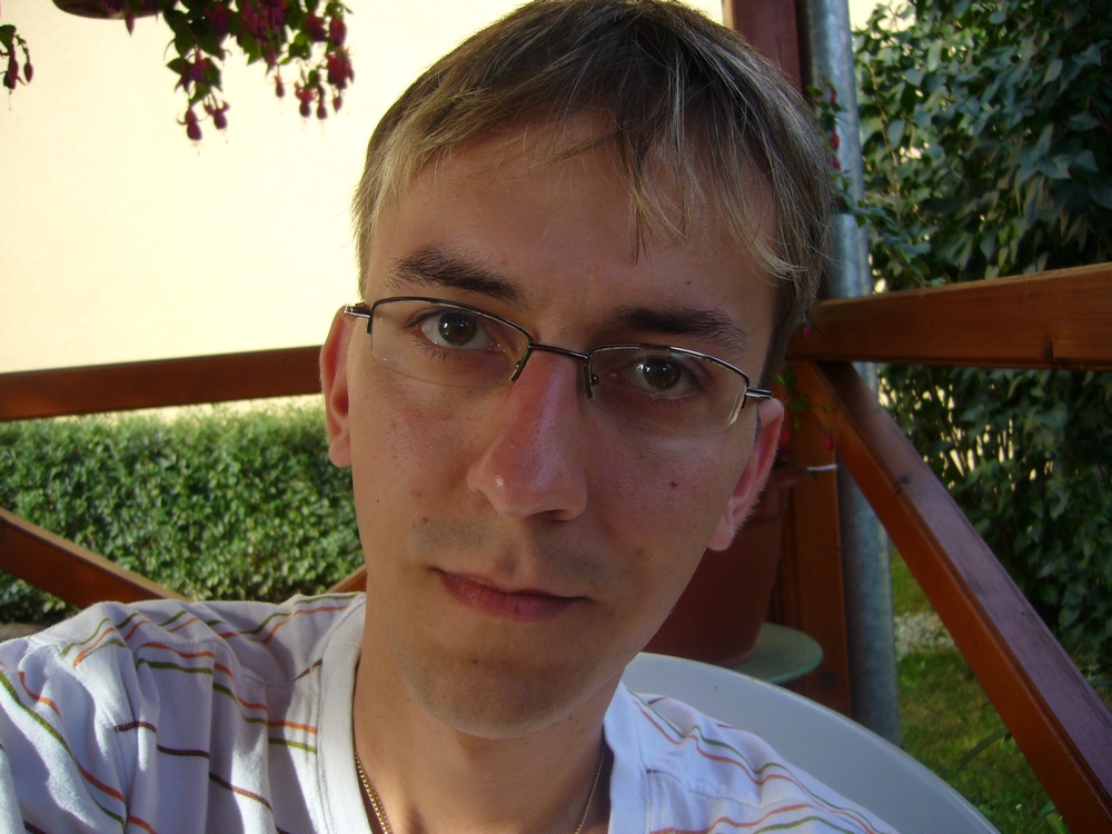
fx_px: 1124
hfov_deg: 52.6
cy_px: 417
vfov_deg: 40.7
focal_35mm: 35
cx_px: 556
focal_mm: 5.8
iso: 100
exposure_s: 1/250
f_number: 2.8
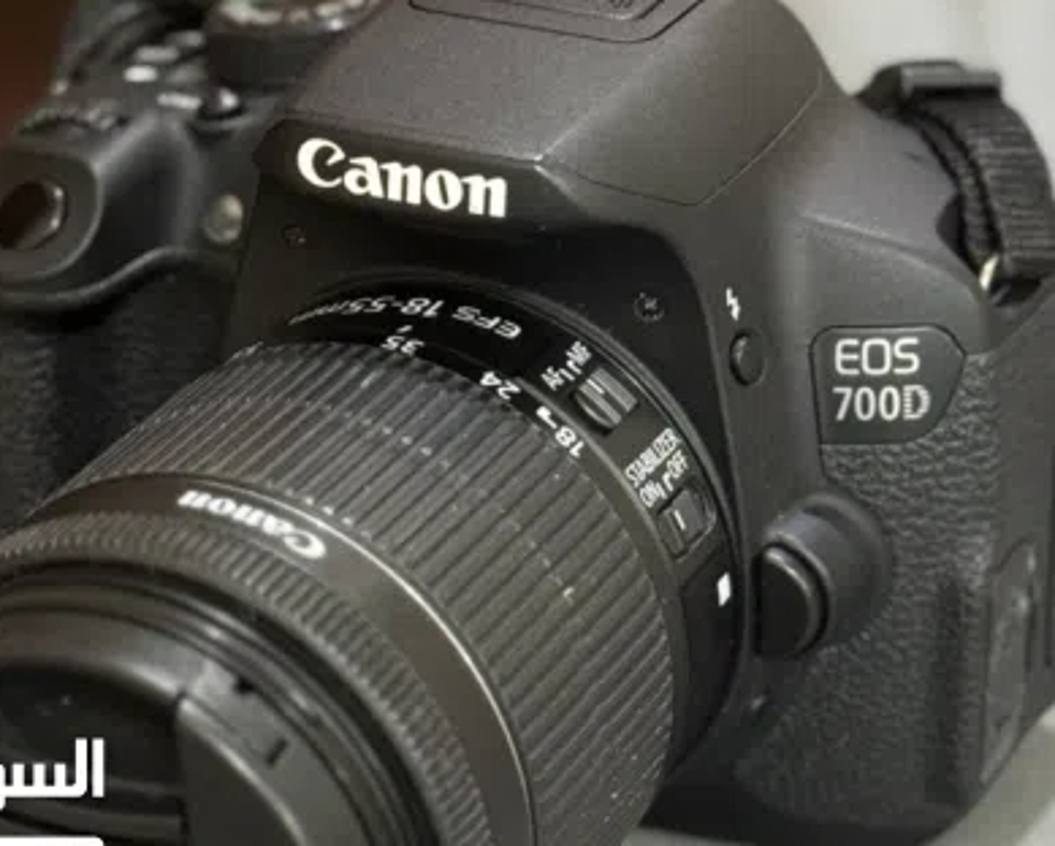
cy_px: 347
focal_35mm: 77
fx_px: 2407
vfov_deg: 19.9
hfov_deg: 24.7
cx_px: 513
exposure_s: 1/50
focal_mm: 6.76
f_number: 1.78
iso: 200
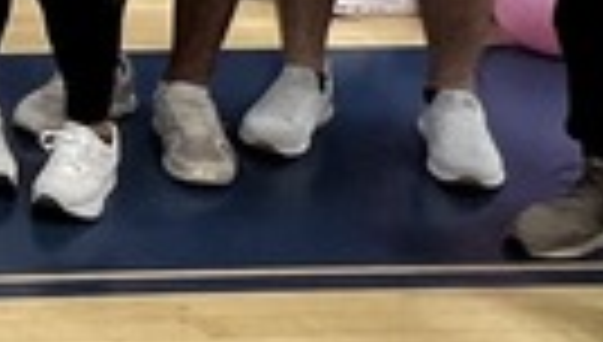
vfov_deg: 10.4
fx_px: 1730
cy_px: -333
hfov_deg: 13.4
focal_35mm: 108
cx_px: -909
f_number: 1.8
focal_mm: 1.57
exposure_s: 1/120
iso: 200
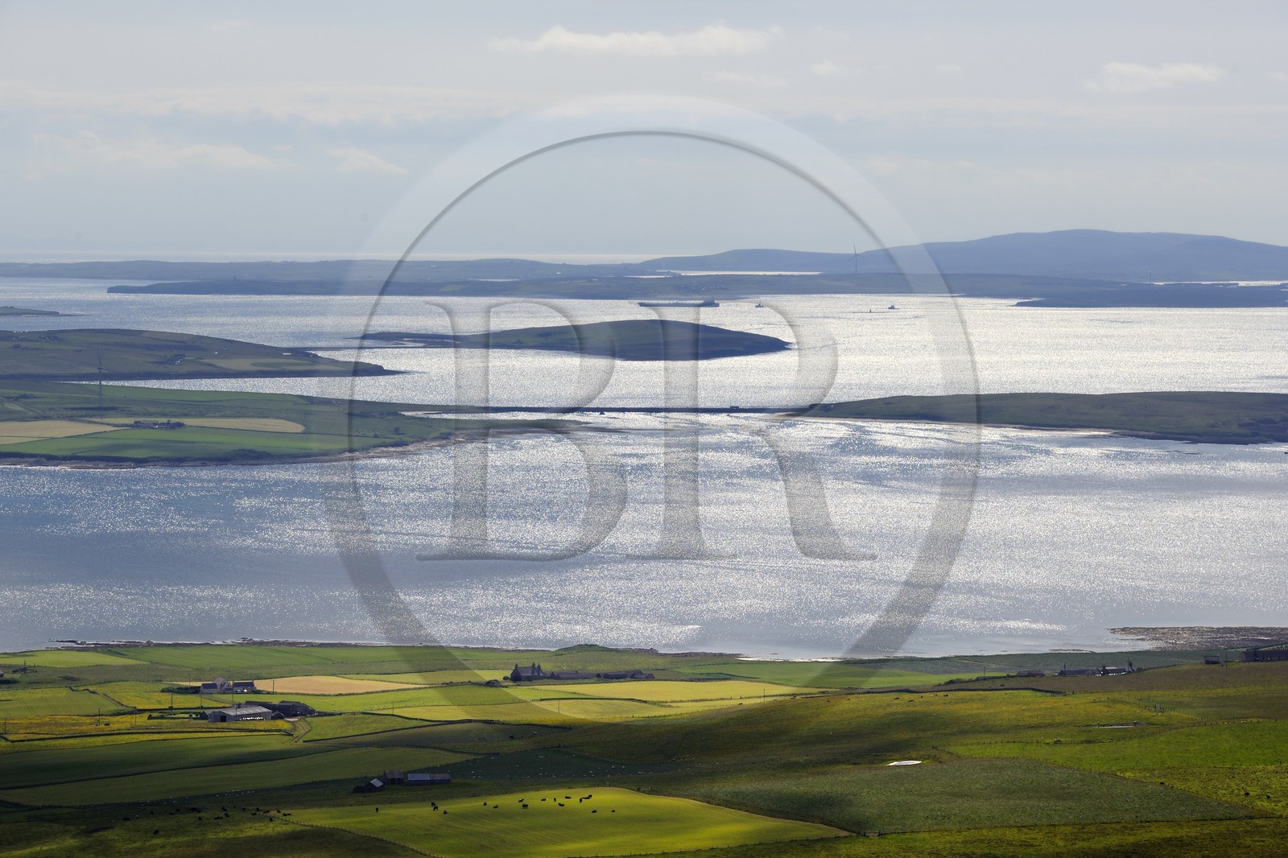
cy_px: 429
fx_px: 5902
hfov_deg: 12.5
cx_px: 644
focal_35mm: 165
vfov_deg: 8.3
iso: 200
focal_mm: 165
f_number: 10
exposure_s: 1/800
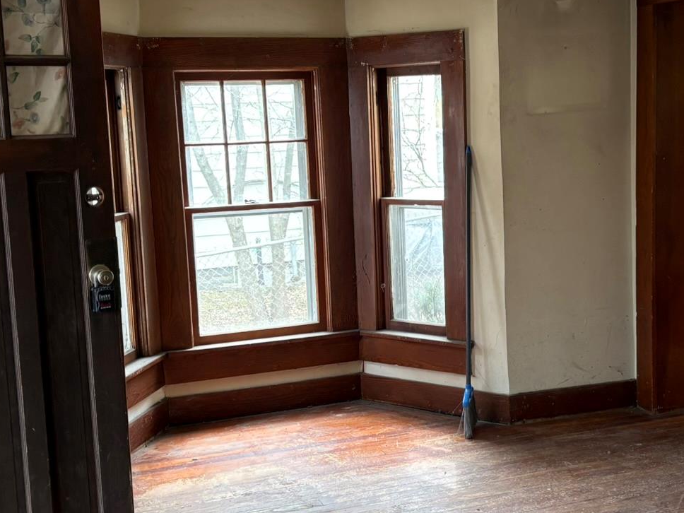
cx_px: 454
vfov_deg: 26.6
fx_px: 1087
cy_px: 264
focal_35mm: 55
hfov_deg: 34.6
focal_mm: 5.96
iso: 125
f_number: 1.6
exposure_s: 1/81
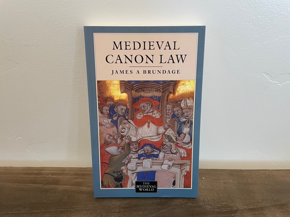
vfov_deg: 53.1
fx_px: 218
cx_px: 145
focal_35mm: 26
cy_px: 108
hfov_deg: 67.3
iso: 125
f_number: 1.6
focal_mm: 4.2
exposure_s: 1/60
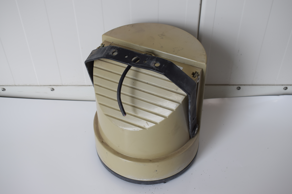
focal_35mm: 45
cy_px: 97
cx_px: 146
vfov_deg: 29.9
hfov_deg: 43.6
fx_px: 365
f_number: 7.1
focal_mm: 30
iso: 400
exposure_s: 1/200
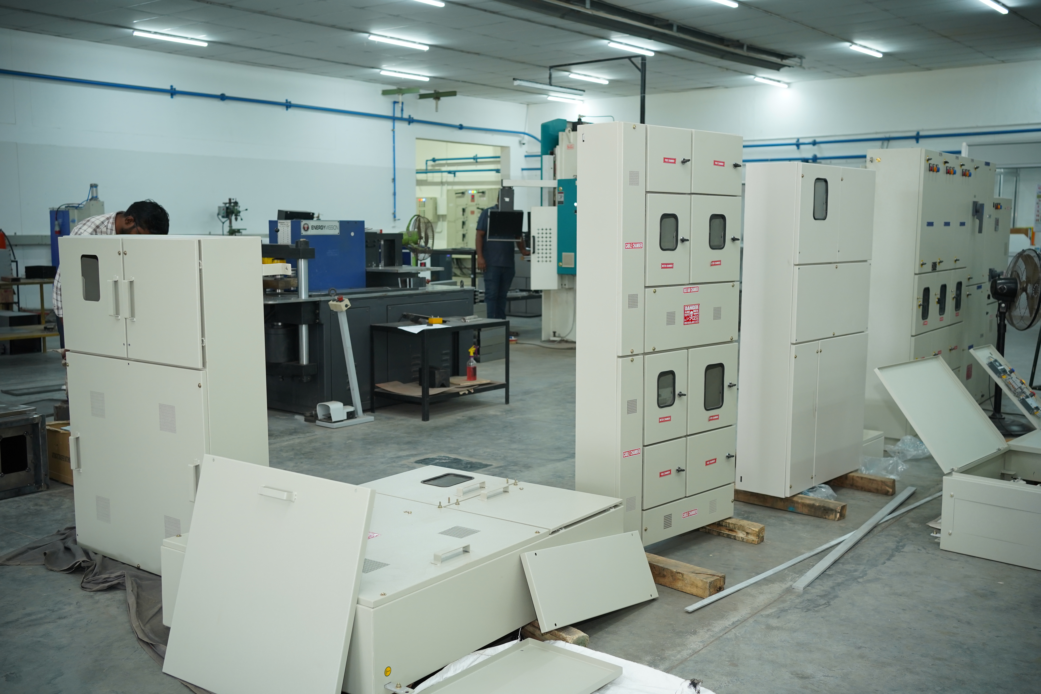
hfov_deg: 54.4
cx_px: 520
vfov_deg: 37.9
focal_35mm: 35
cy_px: 347
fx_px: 1012
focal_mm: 35
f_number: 4
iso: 800
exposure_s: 1/125
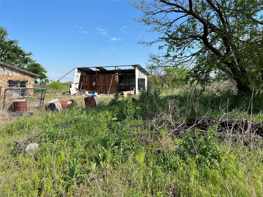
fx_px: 198
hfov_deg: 67.3
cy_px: 98
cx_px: 132
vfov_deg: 53.1
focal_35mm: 26
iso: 50
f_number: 1.5
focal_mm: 5.7
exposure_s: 1/3077
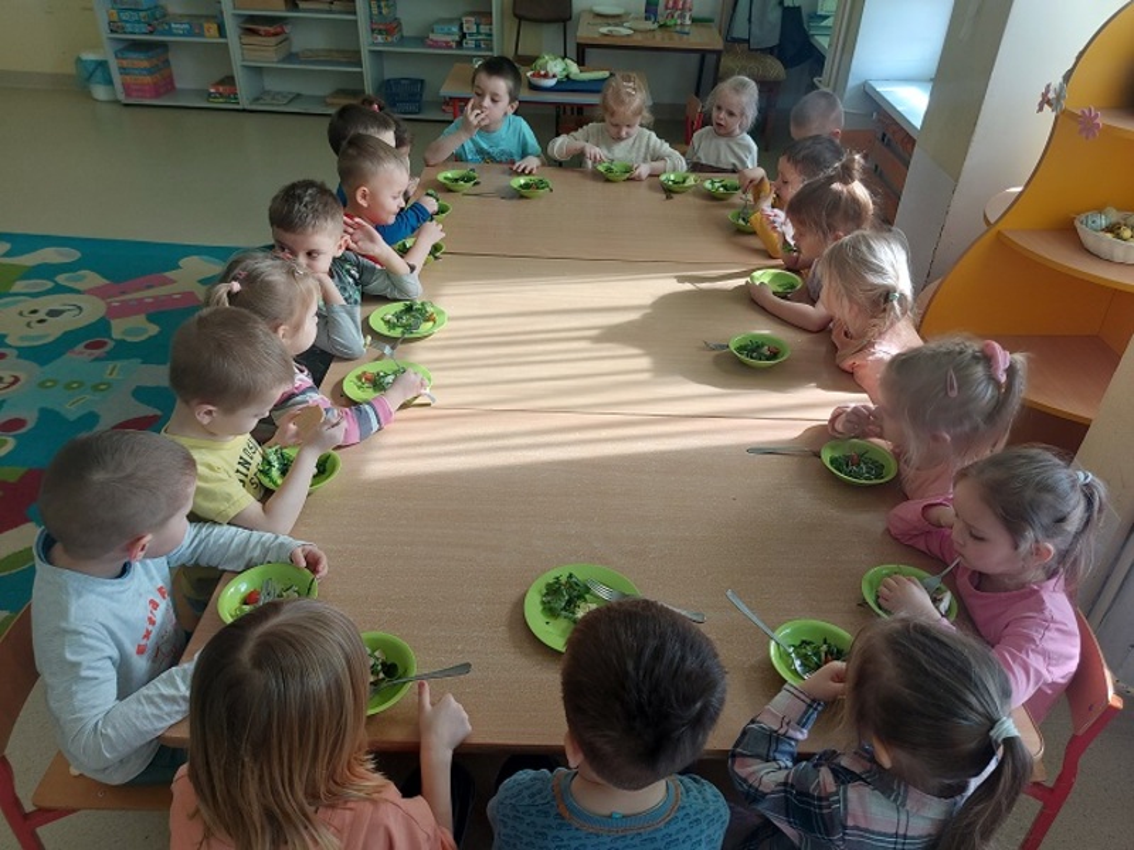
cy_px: 425
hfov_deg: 71.6
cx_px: 567
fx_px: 786
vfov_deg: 56.8
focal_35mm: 24
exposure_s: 1/60
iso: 40
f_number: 1.8
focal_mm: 5.23
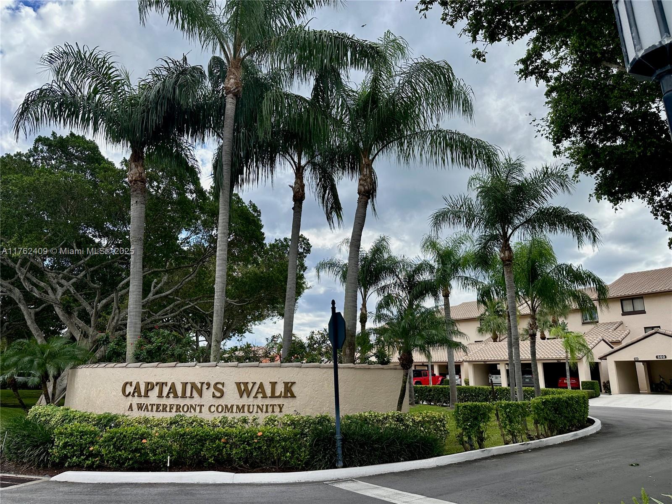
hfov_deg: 71.6
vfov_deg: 56.8
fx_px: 466
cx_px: 336
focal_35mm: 24
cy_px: 252
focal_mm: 6.86
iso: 80
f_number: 1.78
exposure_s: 1/2967
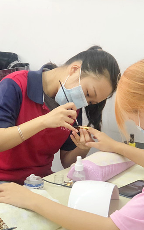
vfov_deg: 20.2
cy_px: 146
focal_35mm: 103
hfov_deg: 12.7
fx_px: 647
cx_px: 50
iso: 160
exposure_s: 1/33
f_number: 2.8
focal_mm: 6.6
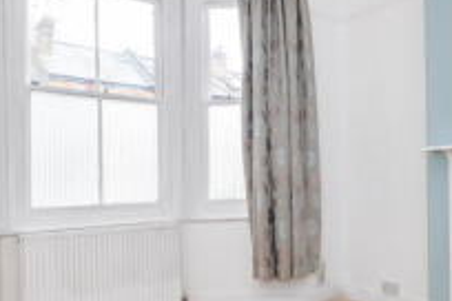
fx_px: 439
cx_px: 310
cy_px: 178
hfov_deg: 53.1
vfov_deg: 37.7
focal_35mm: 35
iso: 400
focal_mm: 10
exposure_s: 1/25
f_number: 5.6
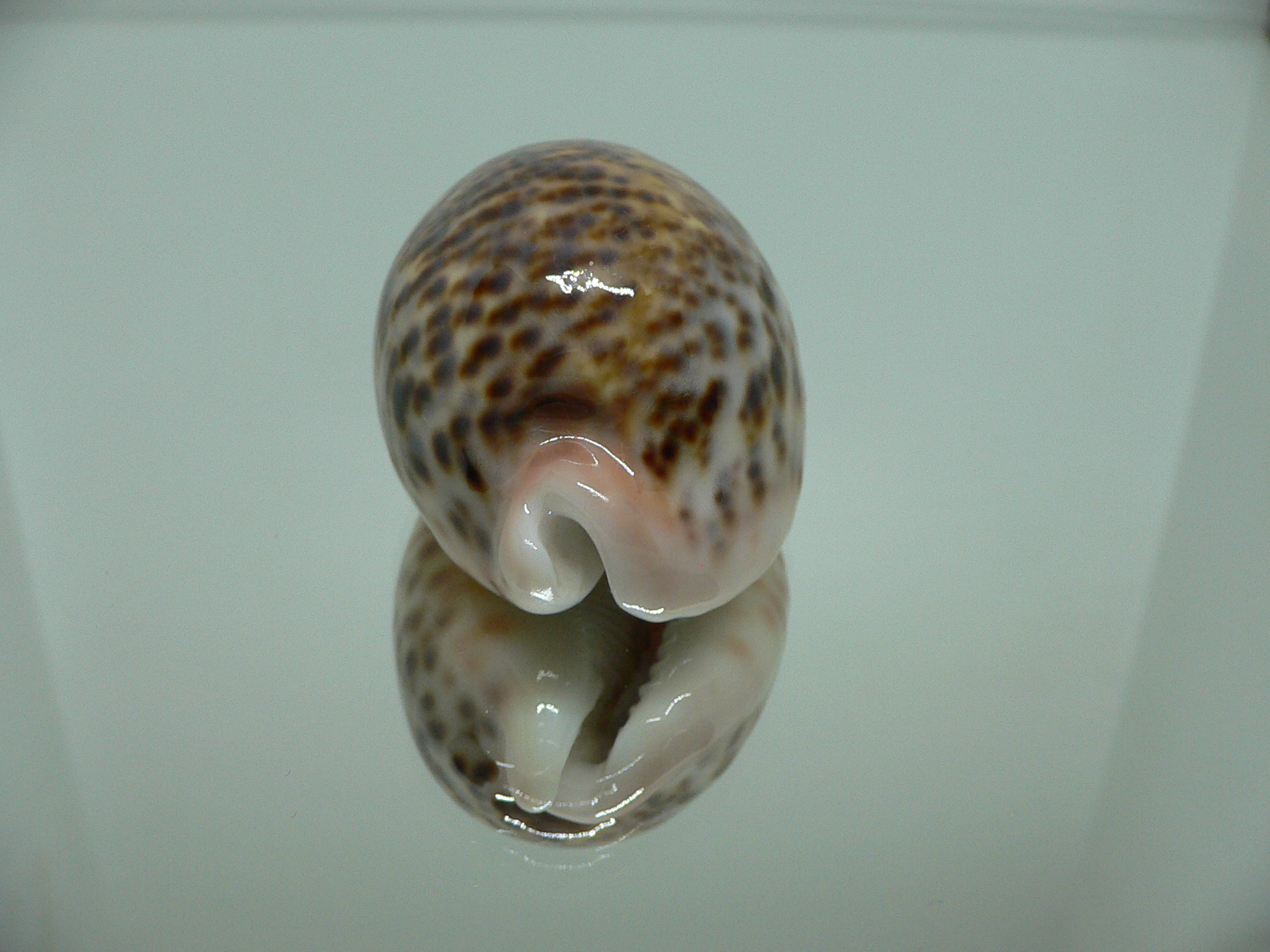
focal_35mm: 36
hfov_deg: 51.4
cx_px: 629
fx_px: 1321
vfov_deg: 39.7
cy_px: 470
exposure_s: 1/60
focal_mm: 4.6
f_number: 2.8
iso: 150
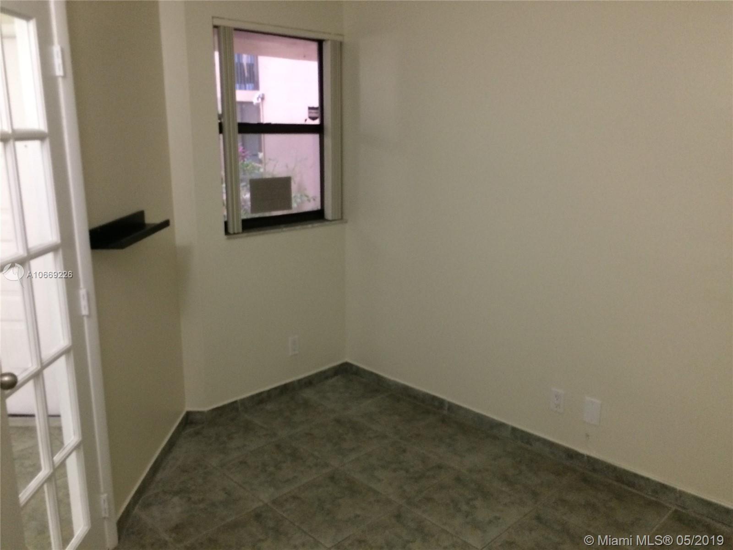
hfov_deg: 61.7
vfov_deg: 48.2
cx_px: 366
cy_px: 275
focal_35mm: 29
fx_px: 614
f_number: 2.2
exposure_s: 1/30
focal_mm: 4.15
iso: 250
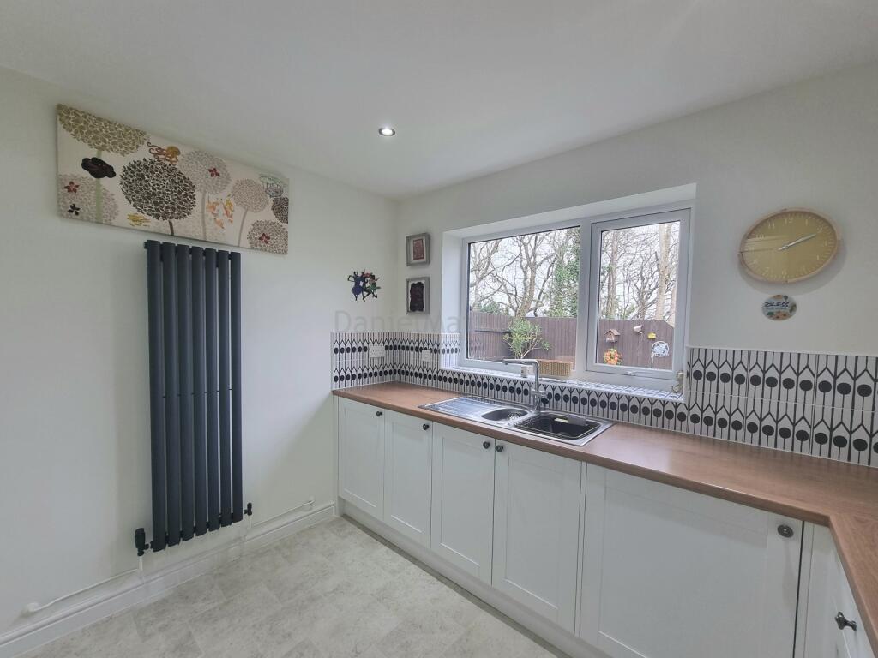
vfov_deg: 89.9
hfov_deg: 106.2
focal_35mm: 13
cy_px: 329
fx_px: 330
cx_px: 439
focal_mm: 2.2
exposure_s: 1/50
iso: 64
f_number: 2.2
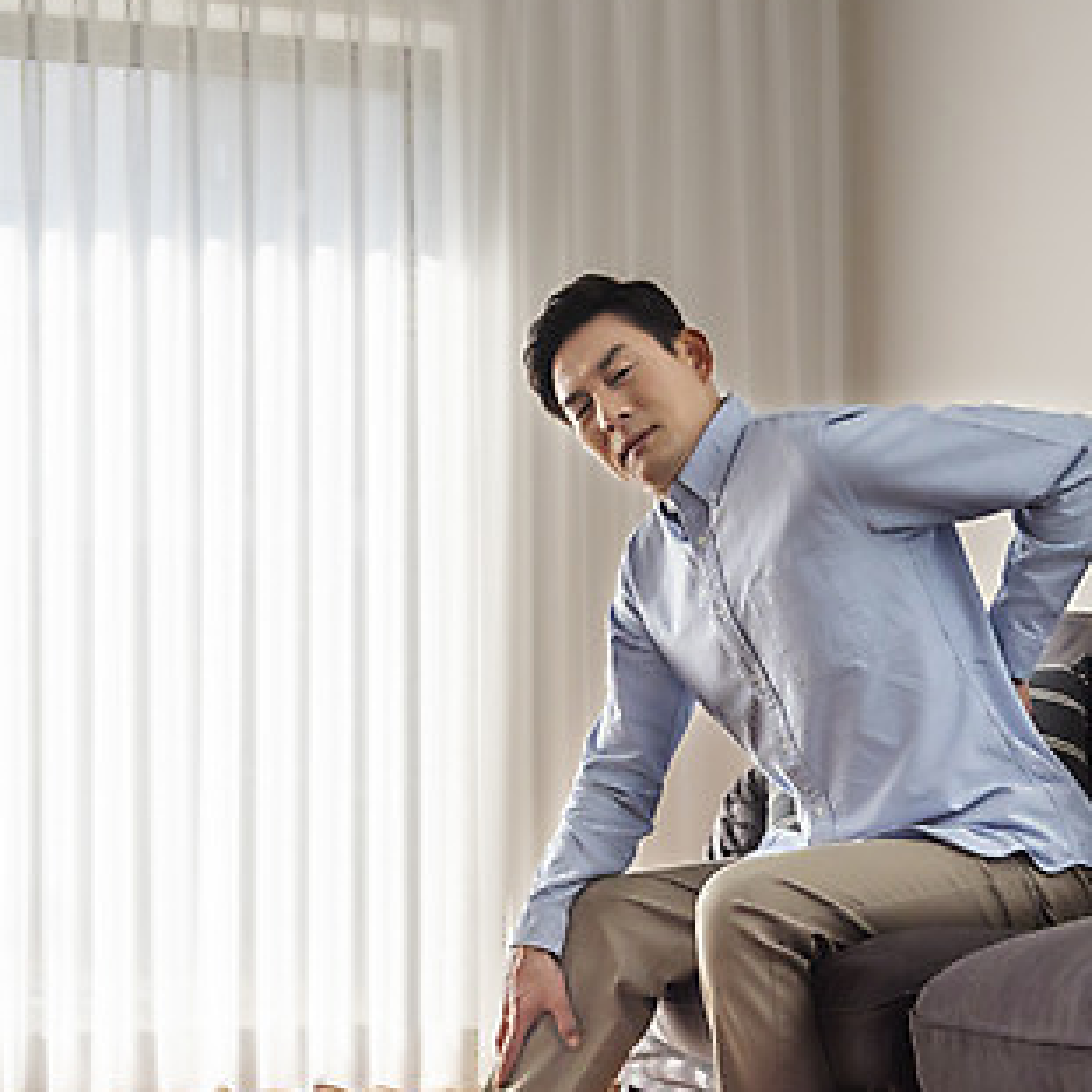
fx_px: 2106
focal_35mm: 59
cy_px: 678
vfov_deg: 29.0
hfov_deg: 29.1
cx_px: 599
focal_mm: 36
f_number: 5.6
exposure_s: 1/1250
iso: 640
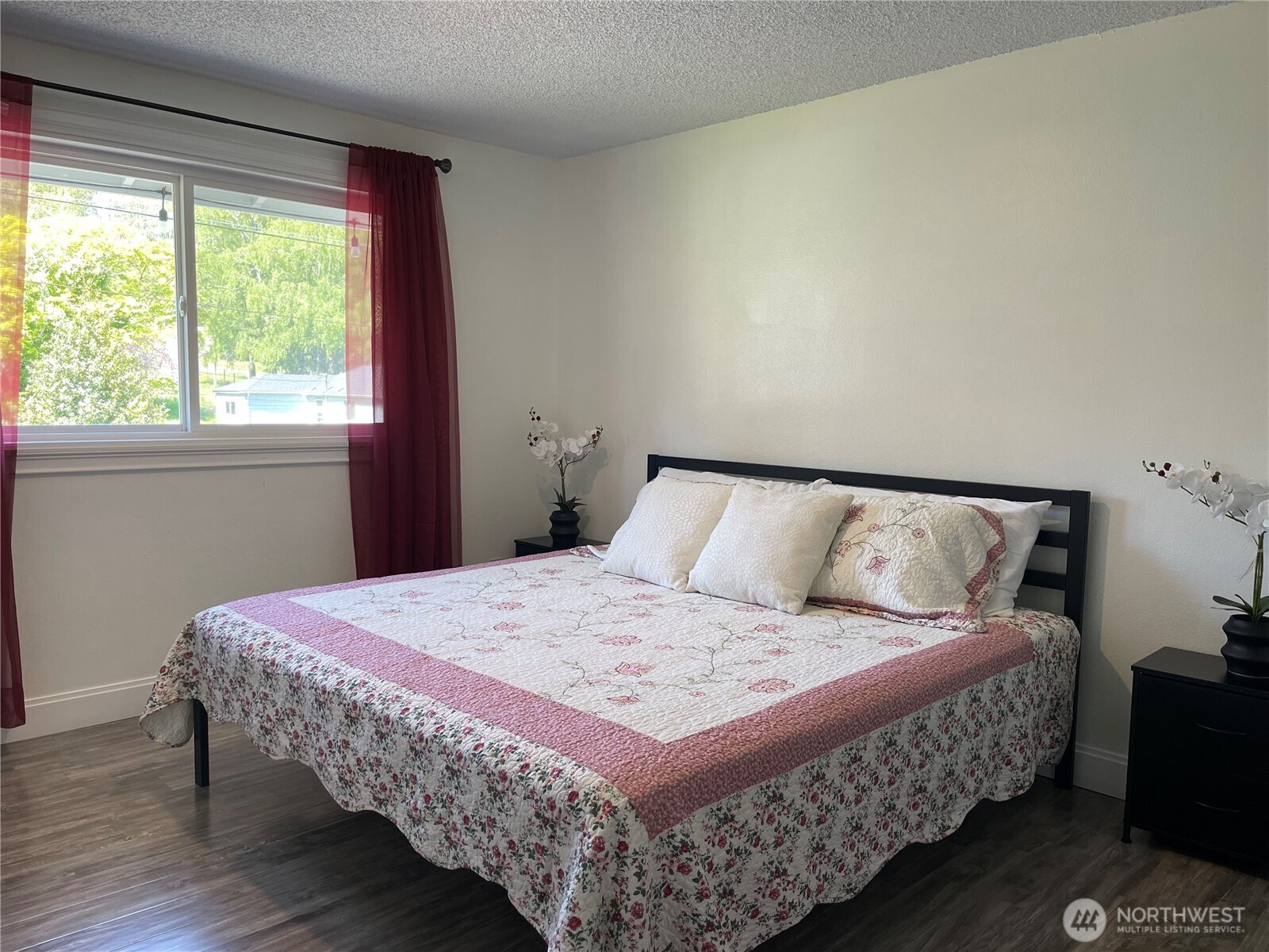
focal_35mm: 26
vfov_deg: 53.1
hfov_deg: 67.3
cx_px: 634
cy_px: 476
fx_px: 953
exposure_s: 1/120
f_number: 1.6
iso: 100
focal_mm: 5.1
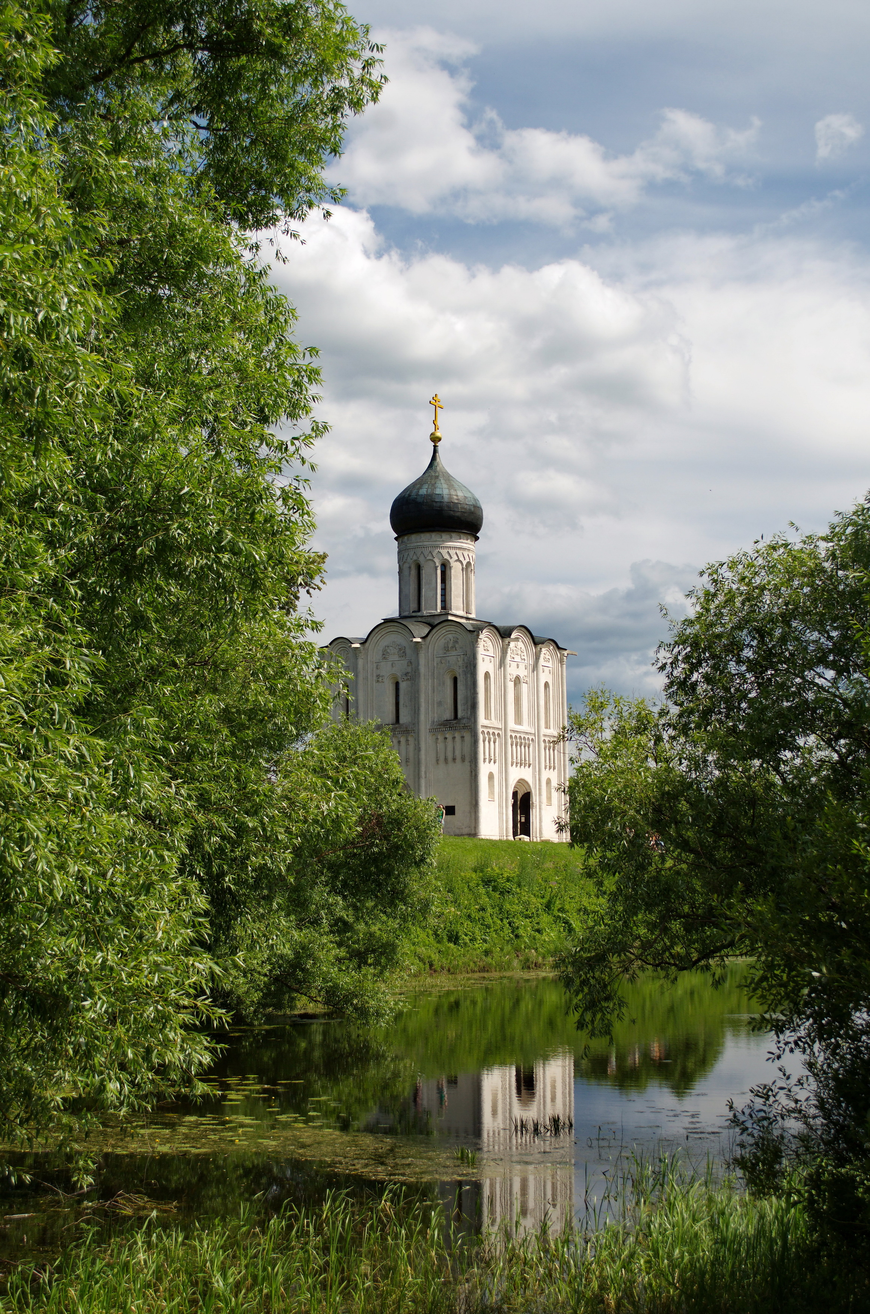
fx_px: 1639
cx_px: 435
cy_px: 657
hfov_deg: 29.7
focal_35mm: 45
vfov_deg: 43.7
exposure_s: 1/1000
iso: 100
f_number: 5.6
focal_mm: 30
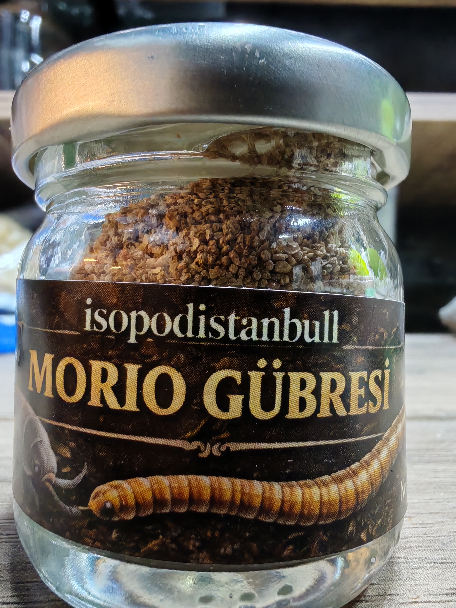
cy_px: 304
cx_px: 228
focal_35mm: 27
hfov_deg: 51.4
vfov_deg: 65.3
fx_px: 474
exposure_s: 1/33
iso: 200
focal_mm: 1.96
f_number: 2.2
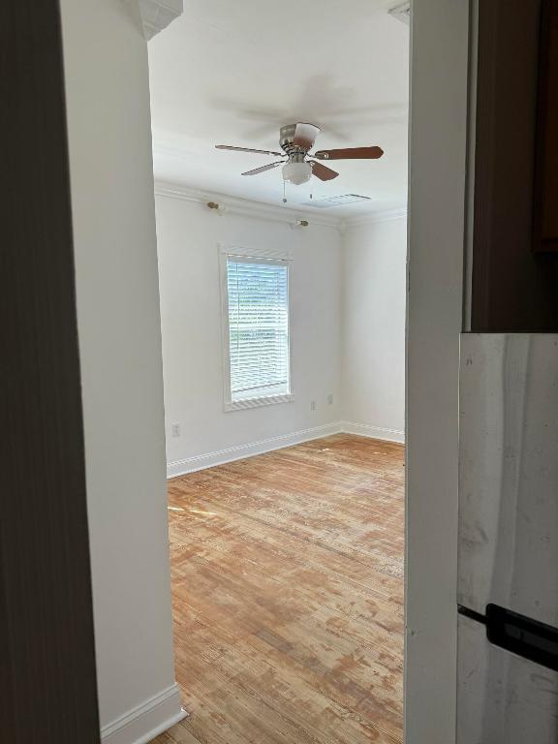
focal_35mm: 24
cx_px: 279
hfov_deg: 56.8
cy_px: 372
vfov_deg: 71.6
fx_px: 516
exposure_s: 1/410
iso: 100
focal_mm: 6.76
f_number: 1.78
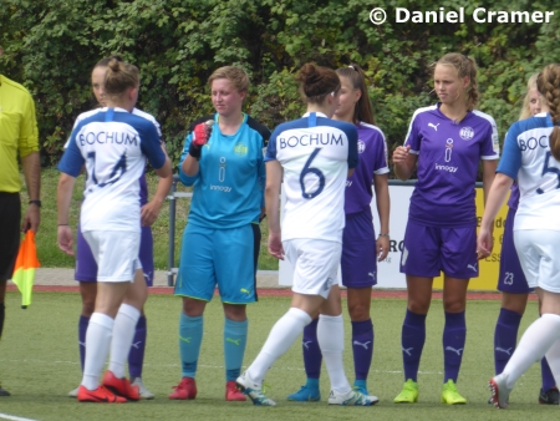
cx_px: 280
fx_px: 9712
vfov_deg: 2.5
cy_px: 210
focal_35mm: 600
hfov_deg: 3.3
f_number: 6.1
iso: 80
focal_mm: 107.5
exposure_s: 1/160
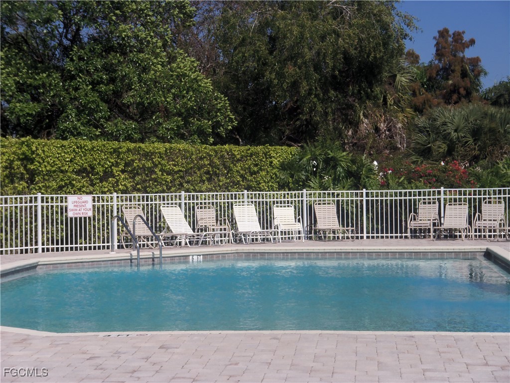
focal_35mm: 101
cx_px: 255
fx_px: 1488
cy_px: 192
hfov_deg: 19.4
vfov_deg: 14.6
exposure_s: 1/125
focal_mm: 17.9
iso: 80
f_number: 14.3
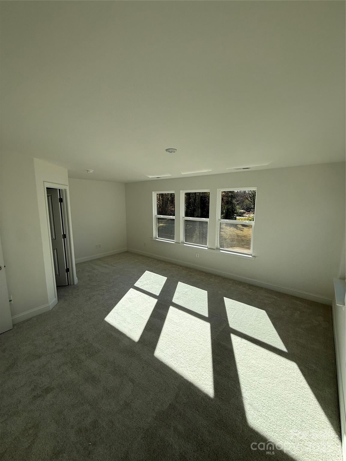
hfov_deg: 85.7
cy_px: 230
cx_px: 173
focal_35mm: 14
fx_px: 187
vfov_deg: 102.1
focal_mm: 2.22
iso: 50
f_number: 2.2
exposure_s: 1/864
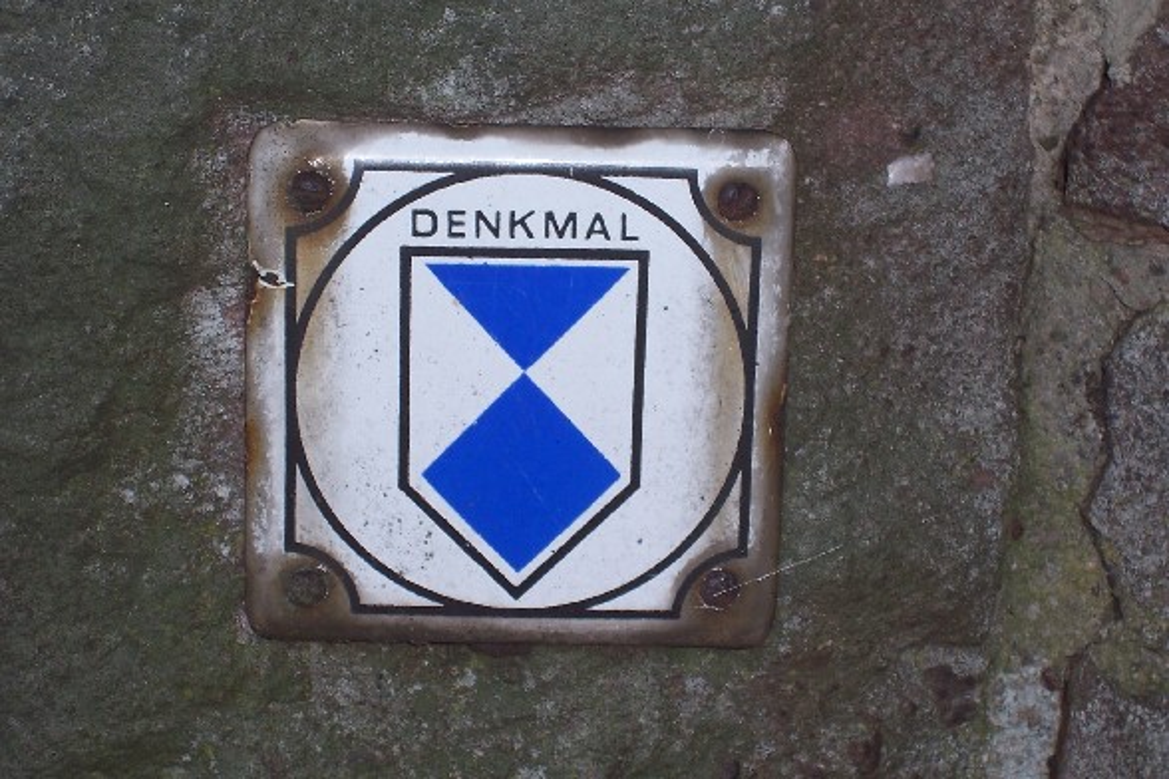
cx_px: 584
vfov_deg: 13.4
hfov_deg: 20.0
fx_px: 3312
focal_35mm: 102
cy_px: 390
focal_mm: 16.8
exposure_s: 1/90
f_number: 4.6
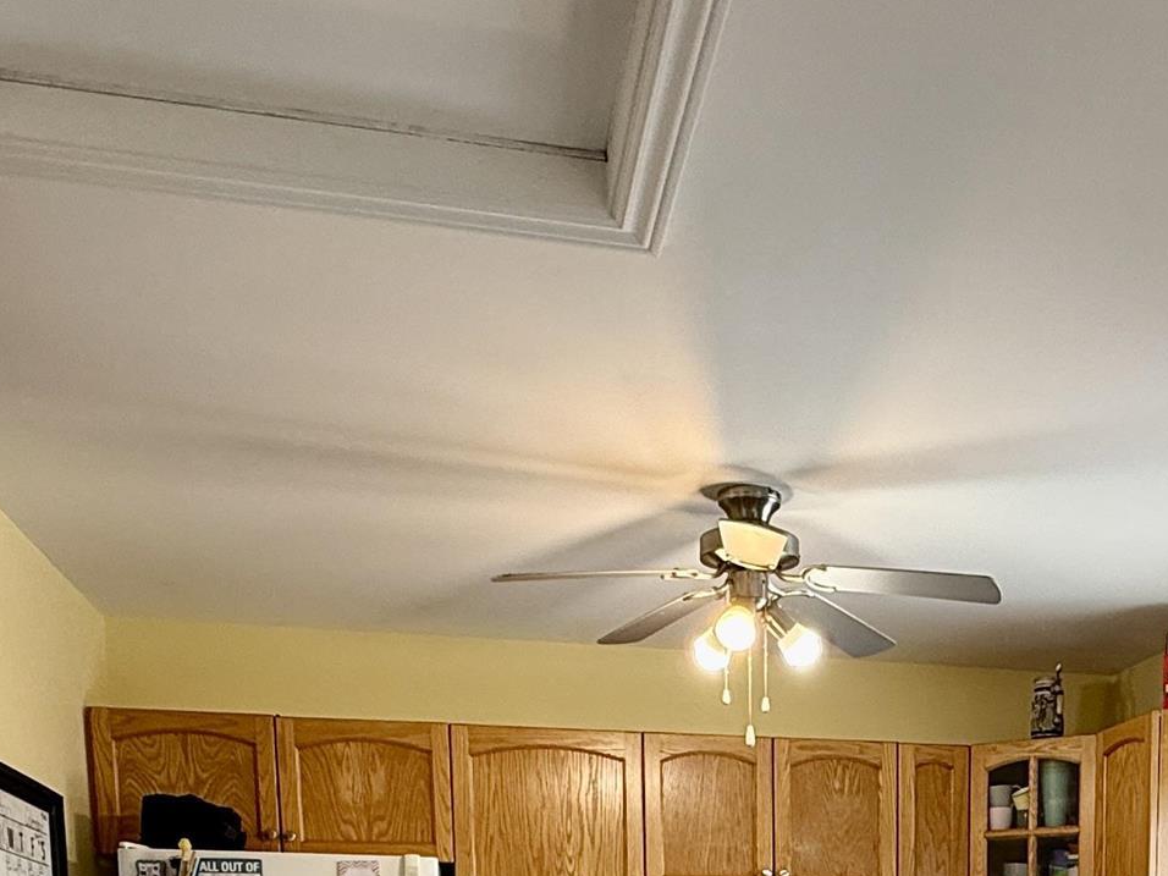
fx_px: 1518
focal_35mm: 45
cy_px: 1203
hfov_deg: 41.0
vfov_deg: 26.2
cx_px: 860
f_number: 2.2
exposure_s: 1/120
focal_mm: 2.22
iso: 80
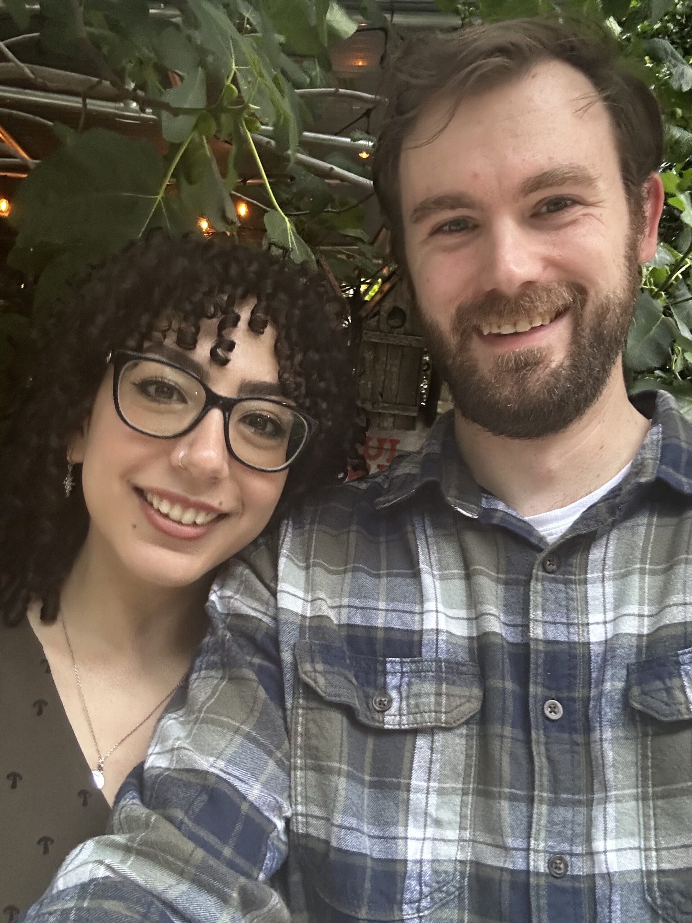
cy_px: 462
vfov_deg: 60.0
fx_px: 800
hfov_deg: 46.8
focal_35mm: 30
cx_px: 346
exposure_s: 1/40
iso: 320
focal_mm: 2.69
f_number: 1.9
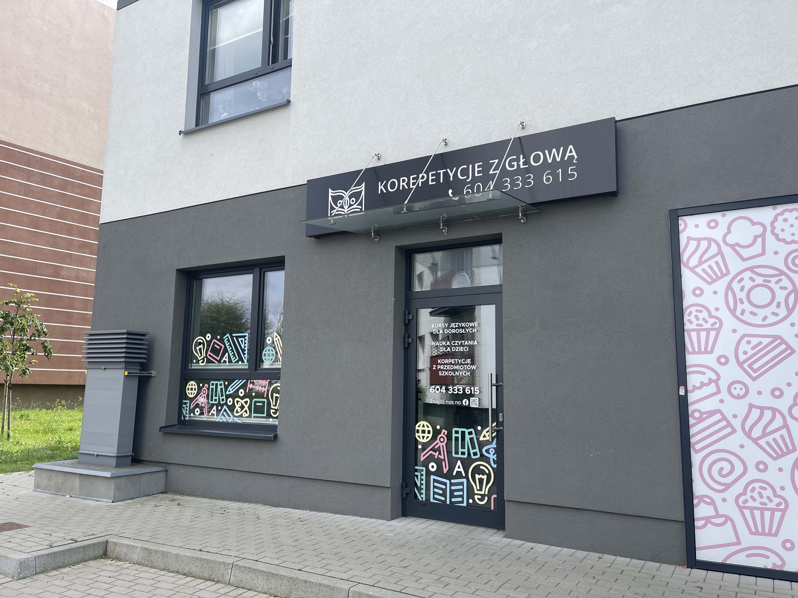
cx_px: 399
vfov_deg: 54.9
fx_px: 576
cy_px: 299
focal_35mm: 25
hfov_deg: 69.4
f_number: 1.6
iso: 32
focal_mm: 5.1
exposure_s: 1/1439
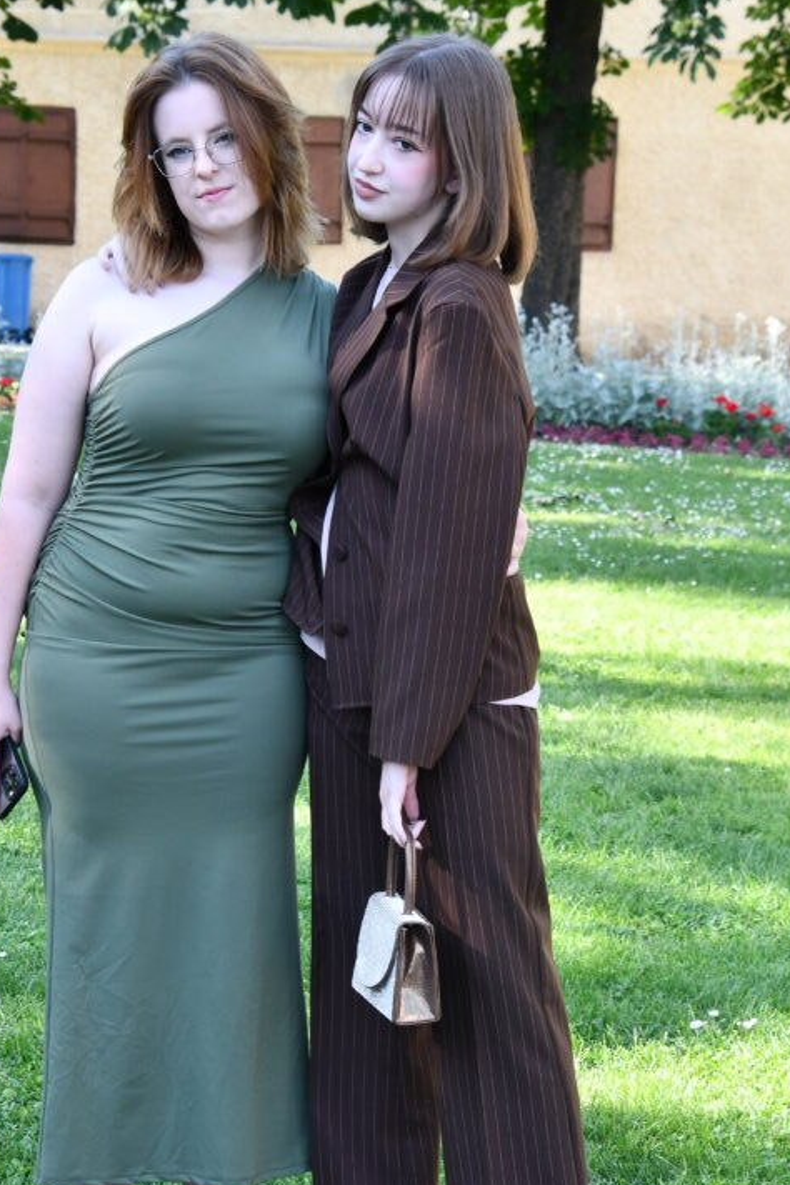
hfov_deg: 12.7
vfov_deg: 18.9
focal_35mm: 108
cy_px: 673
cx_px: 281
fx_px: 3555
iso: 360
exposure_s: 1/250
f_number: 5.6
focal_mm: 50
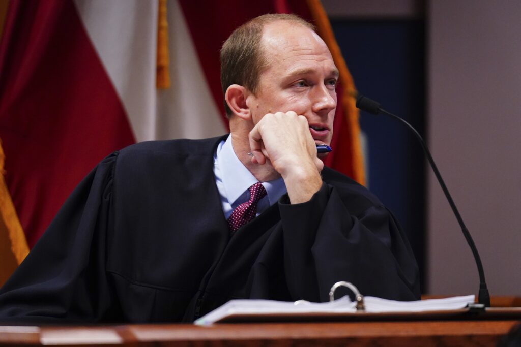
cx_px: 260
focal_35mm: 280
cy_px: 174
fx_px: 4053
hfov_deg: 7.4
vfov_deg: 4.9
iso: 8000
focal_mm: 280
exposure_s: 1/640
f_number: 4
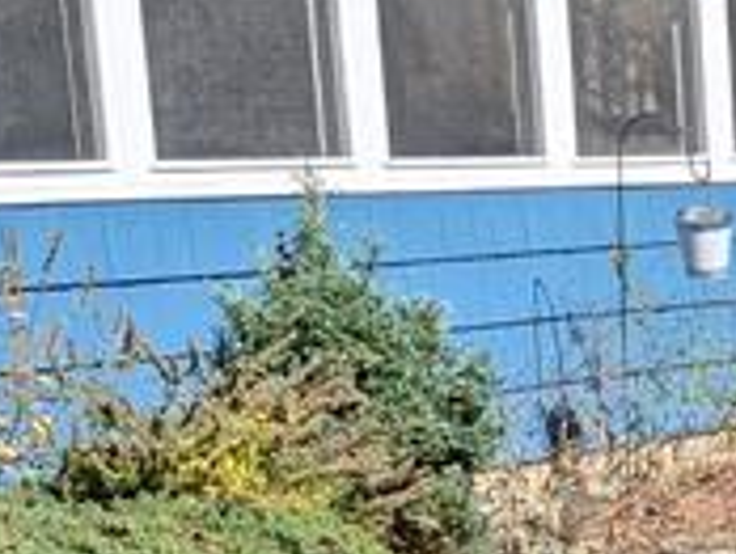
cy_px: 702
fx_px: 3002
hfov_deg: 11.7
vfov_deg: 10.3
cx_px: 1692
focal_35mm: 141
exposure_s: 1/1855
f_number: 1.85
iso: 43
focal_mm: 6.81
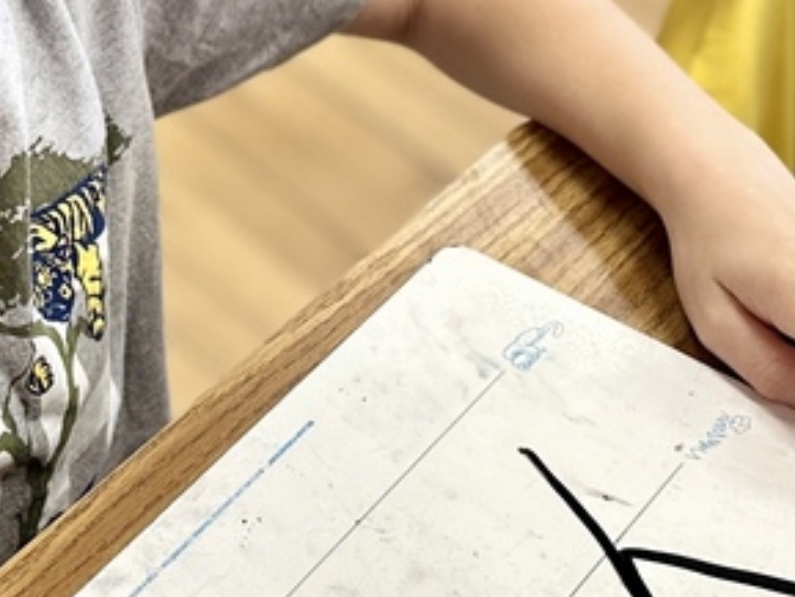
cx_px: 44
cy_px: 66
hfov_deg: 22.3
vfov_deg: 17.1
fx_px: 1953
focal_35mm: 85
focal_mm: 6.86
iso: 200
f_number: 1.78
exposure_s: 1/120
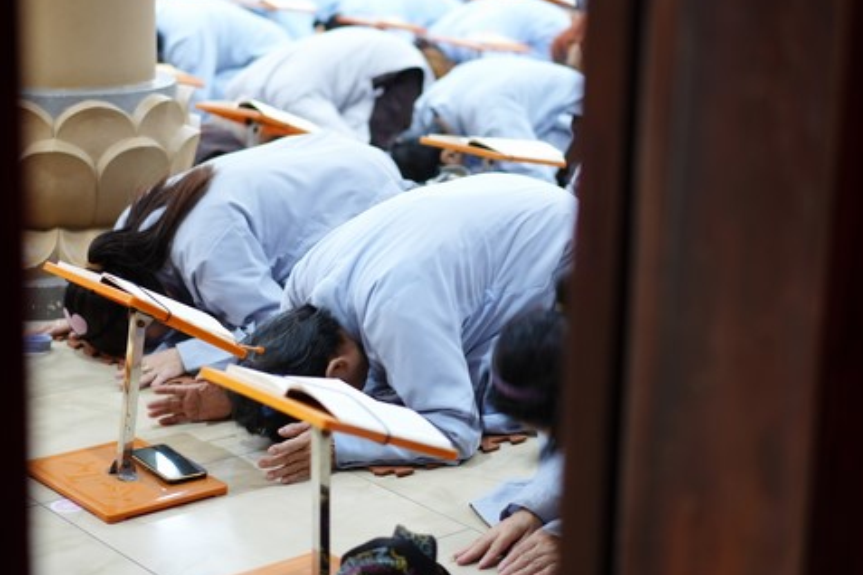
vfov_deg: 18.2
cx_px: 436
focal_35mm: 75
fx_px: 1798
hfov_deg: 27.0
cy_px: 225
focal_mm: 55
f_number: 1.8
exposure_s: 1/50
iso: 1000
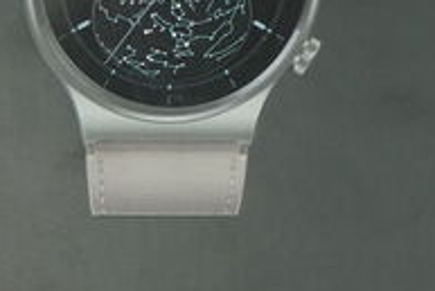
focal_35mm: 180
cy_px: -11
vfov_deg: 7.6
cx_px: 622
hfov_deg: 11.0
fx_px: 2177
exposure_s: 1/160
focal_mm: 42
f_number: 7.1
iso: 1600
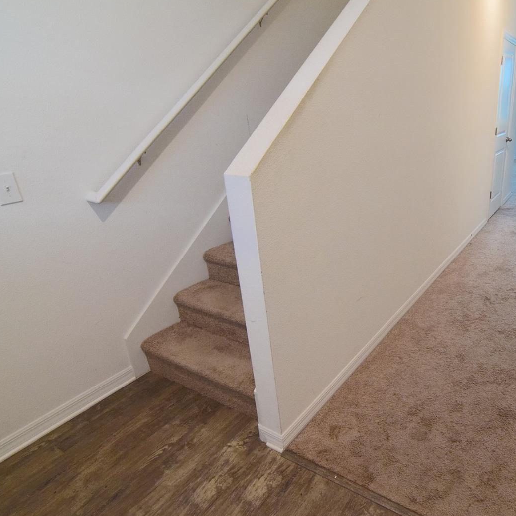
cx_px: 370
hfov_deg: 67.2
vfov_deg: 70.5
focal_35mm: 22
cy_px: 260
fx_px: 365
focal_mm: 11
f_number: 7.1
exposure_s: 1/60
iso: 1600
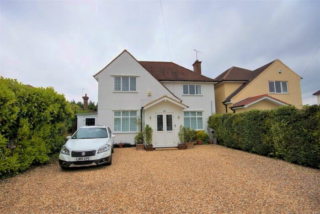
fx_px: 147
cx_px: 160
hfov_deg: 95.0
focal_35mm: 16
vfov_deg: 72.1
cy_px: 107
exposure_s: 1/160
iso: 100
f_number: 9
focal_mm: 11
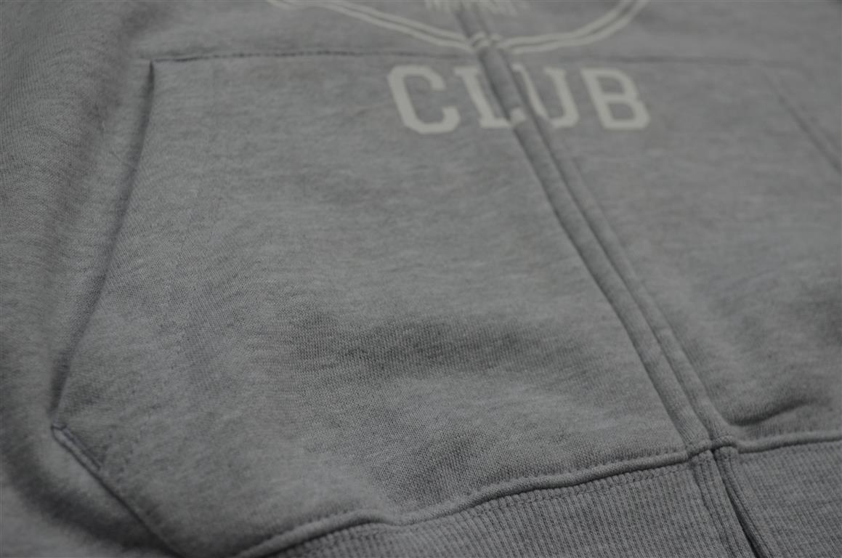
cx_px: 421
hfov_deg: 37.9
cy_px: 279
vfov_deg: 25.6
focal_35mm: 52
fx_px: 1226
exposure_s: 1/125
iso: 400
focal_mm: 35
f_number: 5.6
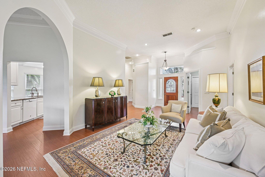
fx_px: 103
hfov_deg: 104.3
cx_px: 132
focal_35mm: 14
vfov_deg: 81.2
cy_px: 88
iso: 400
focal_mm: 14
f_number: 8
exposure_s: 1/8
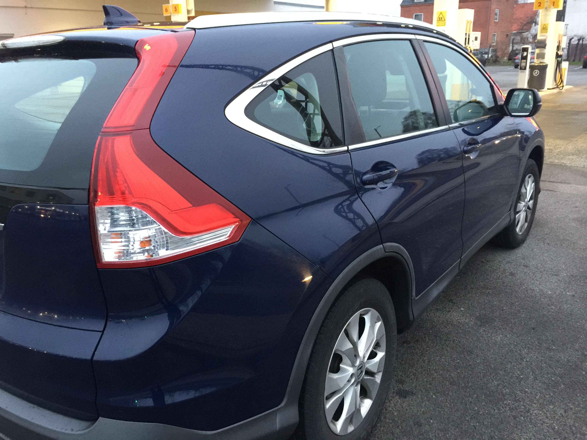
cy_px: 220
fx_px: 492
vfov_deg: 48.2
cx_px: 294
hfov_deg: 61.7
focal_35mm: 29
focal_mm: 4.15
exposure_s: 1/8
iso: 125
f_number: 2.2
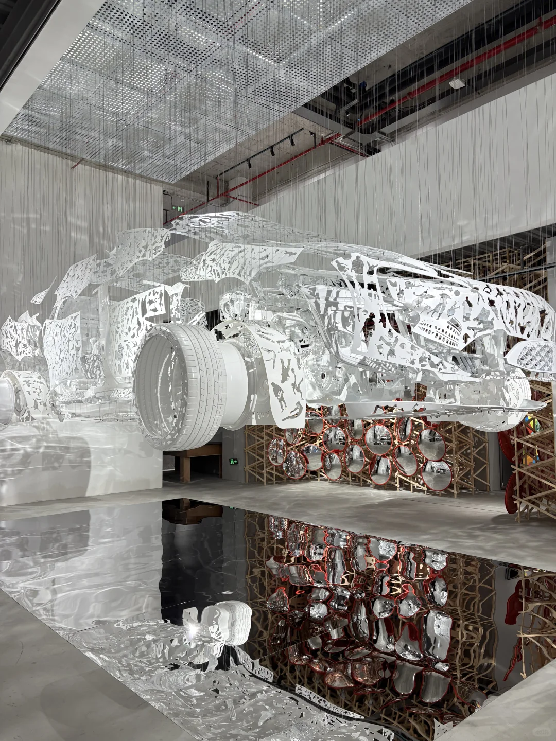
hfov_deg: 53.1
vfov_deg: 67.3
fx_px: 557
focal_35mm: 26
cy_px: 370
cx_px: 278
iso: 50
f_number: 1.6
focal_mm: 5.96
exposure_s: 1/122
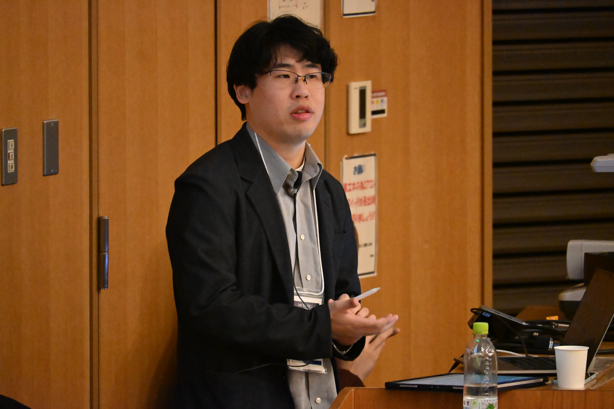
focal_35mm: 375
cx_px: 307
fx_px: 6395
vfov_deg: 3.7
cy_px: 204
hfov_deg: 5.5
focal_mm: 250
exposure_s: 1/50
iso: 12800
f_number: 6.3
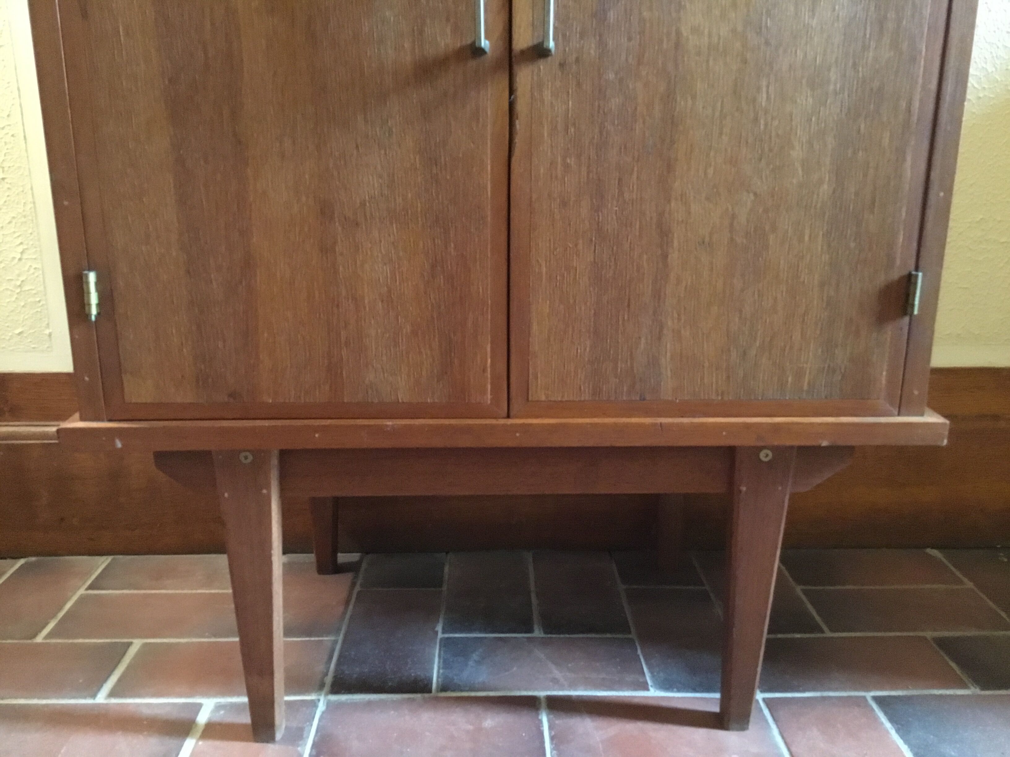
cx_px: 505
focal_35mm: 31
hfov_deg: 58.4
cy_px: 378
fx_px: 904
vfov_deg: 45.4
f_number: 2.4
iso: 640
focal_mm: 3.3
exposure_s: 1/17
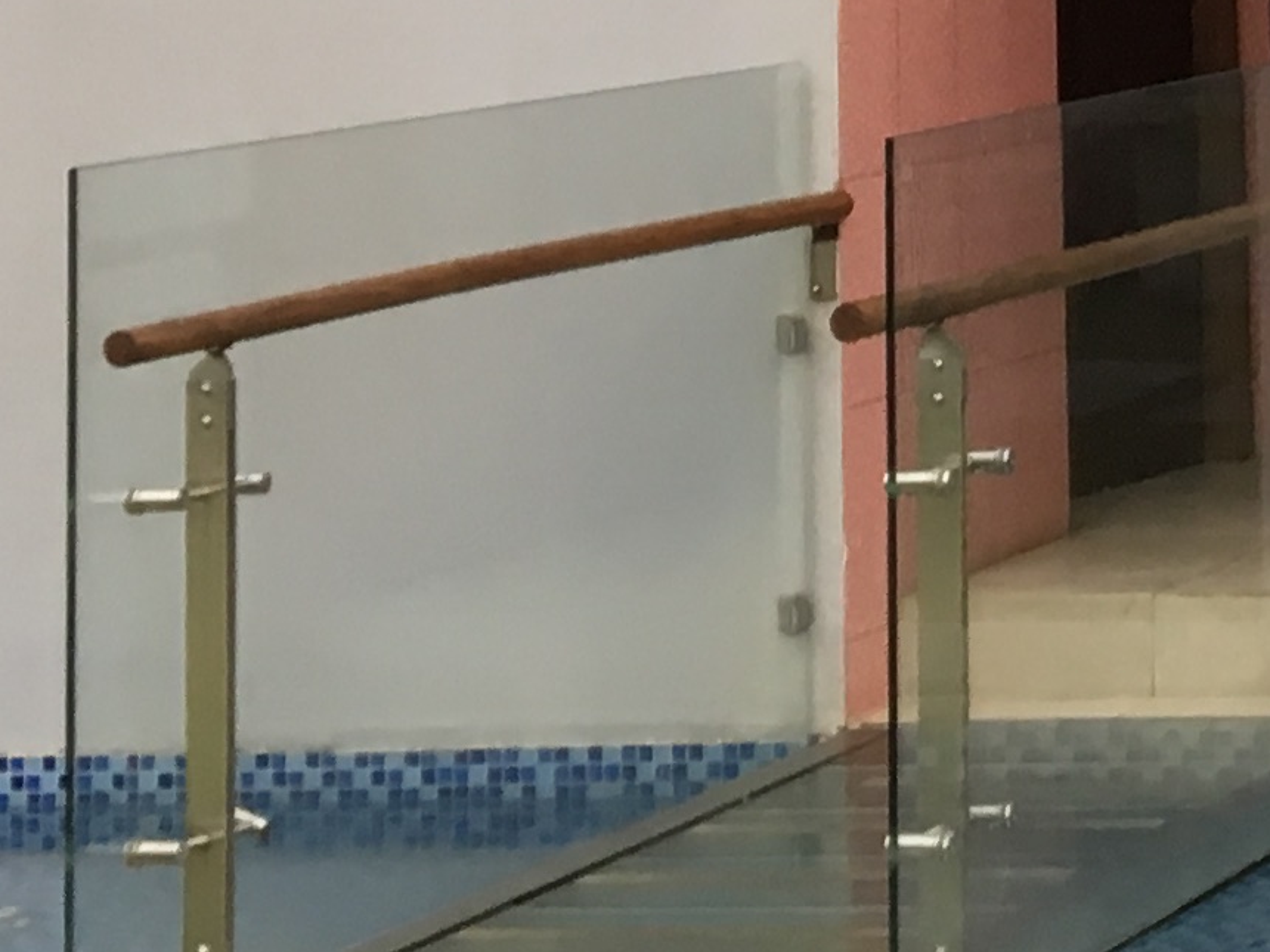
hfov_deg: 13.4
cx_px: 2115
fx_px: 4990
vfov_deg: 10.1
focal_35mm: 136
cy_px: -900
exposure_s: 1/33
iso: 64
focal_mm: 4.15
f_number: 2.2
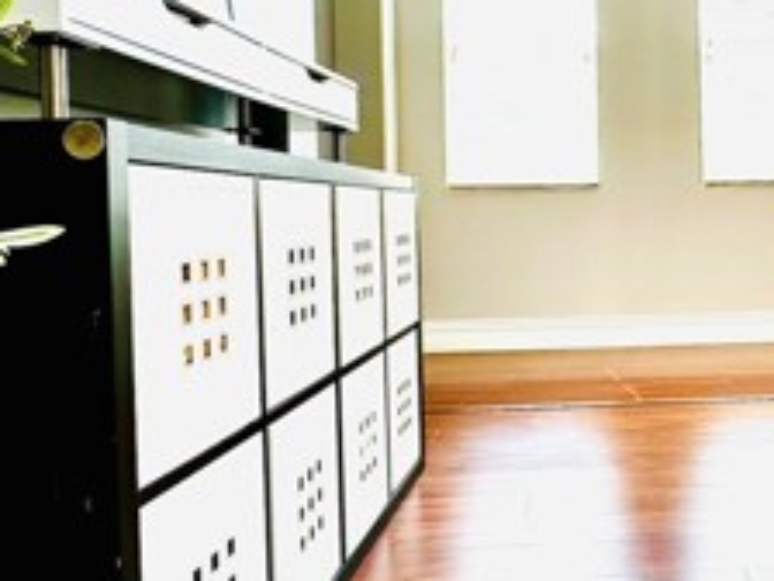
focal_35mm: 40
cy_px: 225
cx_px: 653
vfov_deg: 35.8
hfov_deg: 43.8
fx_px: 894
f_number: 2.2
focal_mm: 2.22
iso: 40
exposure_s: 1/143
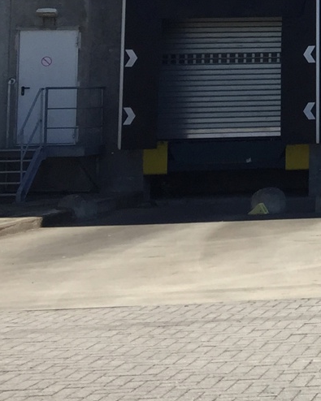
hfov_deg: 11.6
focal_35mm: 110
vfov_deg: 16.9
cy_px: -46
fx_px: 1307
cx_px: 764
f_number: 2.2
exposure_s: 1/1319
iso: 32
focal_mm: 4.15
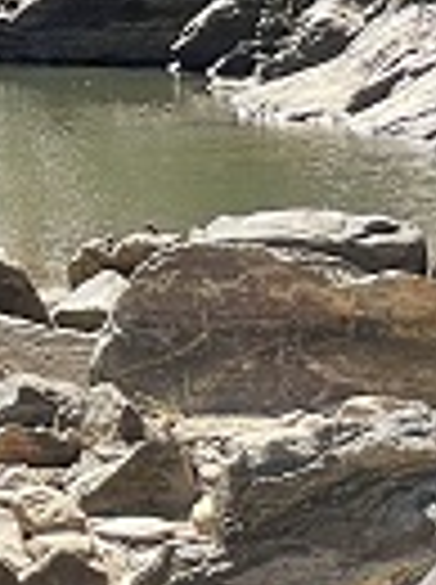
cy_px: -855
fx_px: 5072
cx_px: -773
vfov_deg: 6.3
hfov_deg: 4.7
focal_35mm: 301
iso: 25
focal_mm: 6
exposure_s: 1/421
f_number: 2
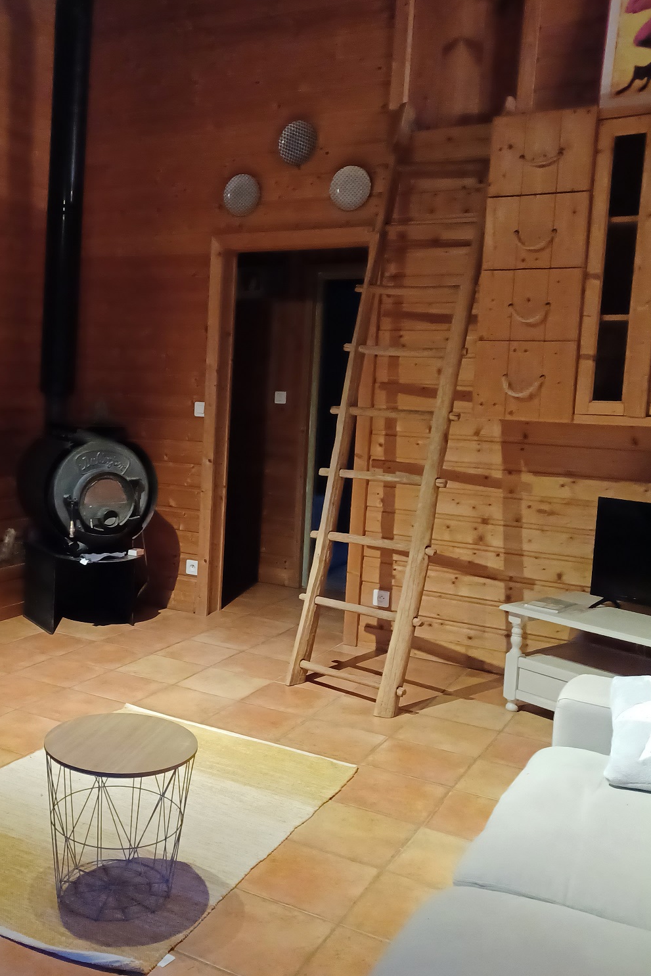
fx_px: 949
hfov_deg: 36.9
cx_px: 157
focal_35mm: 35
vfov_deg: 54.4
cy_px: 486
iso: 1000
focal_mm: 4.6
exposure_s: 1/20
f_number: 1.8
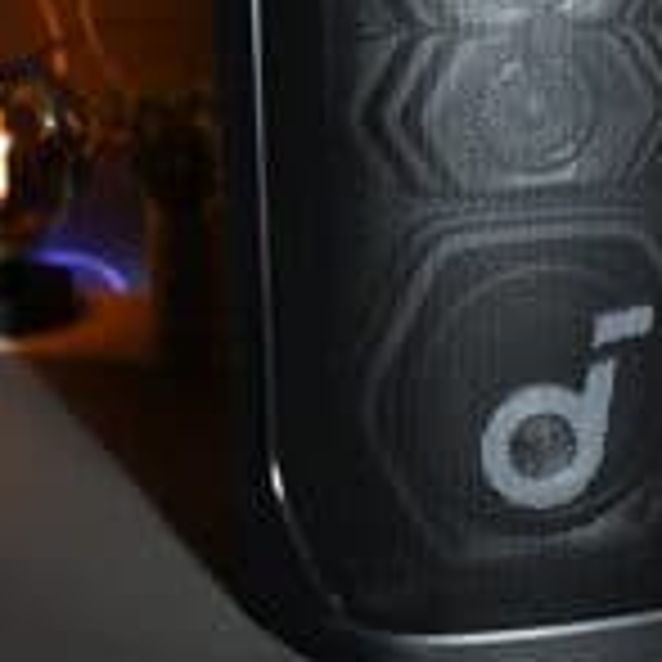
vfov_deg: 17.8
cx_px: 441
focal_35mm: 97
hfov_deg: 17.9
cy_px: 135
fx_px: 2099
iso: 400
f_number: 3.5
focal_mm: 43
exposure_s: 1/50
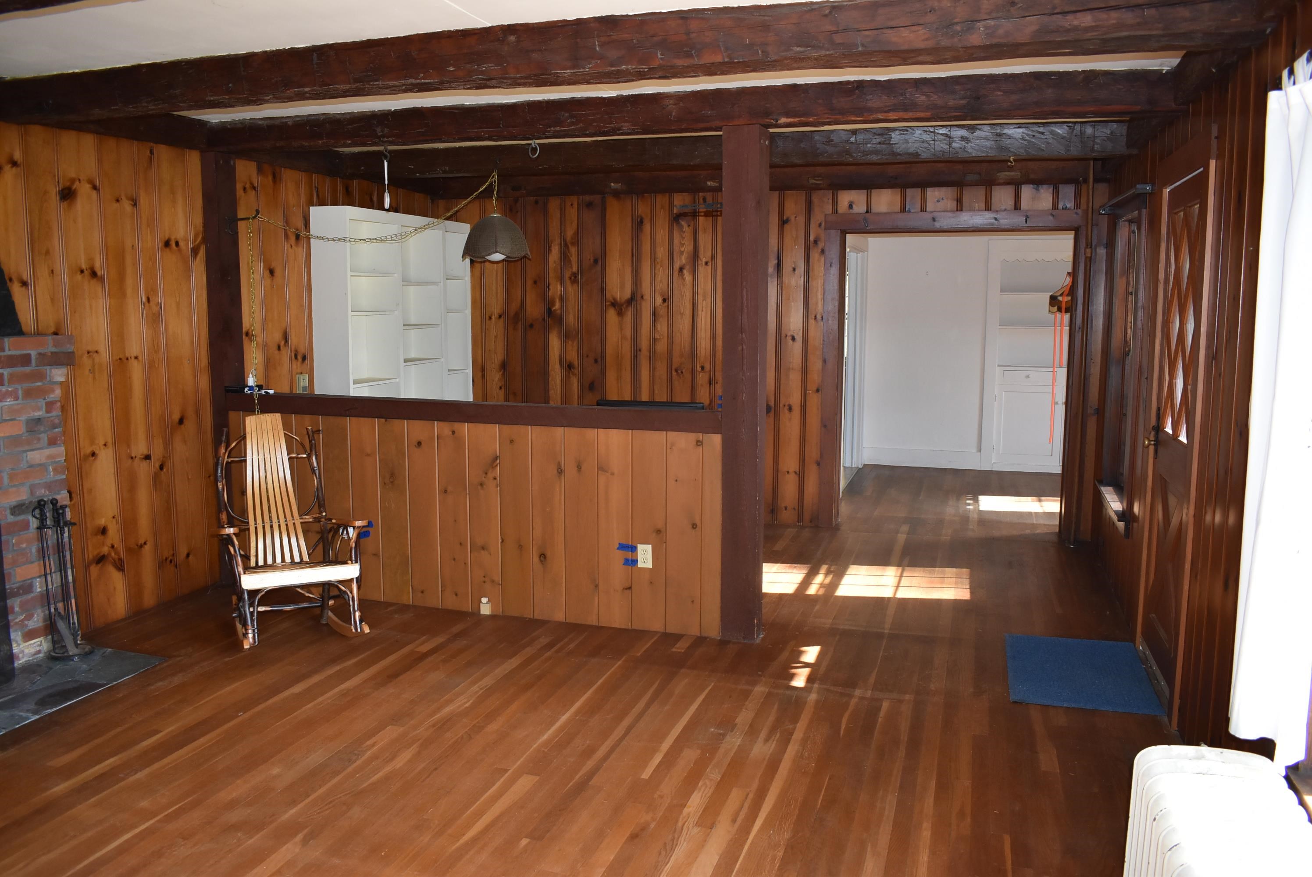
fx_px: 985
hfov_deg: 67.3
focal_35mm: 27
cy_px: 438
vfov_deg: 48.0
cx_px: 656
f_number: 4.5
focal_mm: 18
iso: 800
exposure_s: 1/200
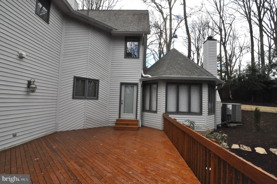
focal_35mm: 16
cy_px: 92
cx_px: 138
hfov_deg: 95.1
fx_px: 127
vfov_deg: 71.9
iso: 1600
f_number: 11
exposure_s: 1/500
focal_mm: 11
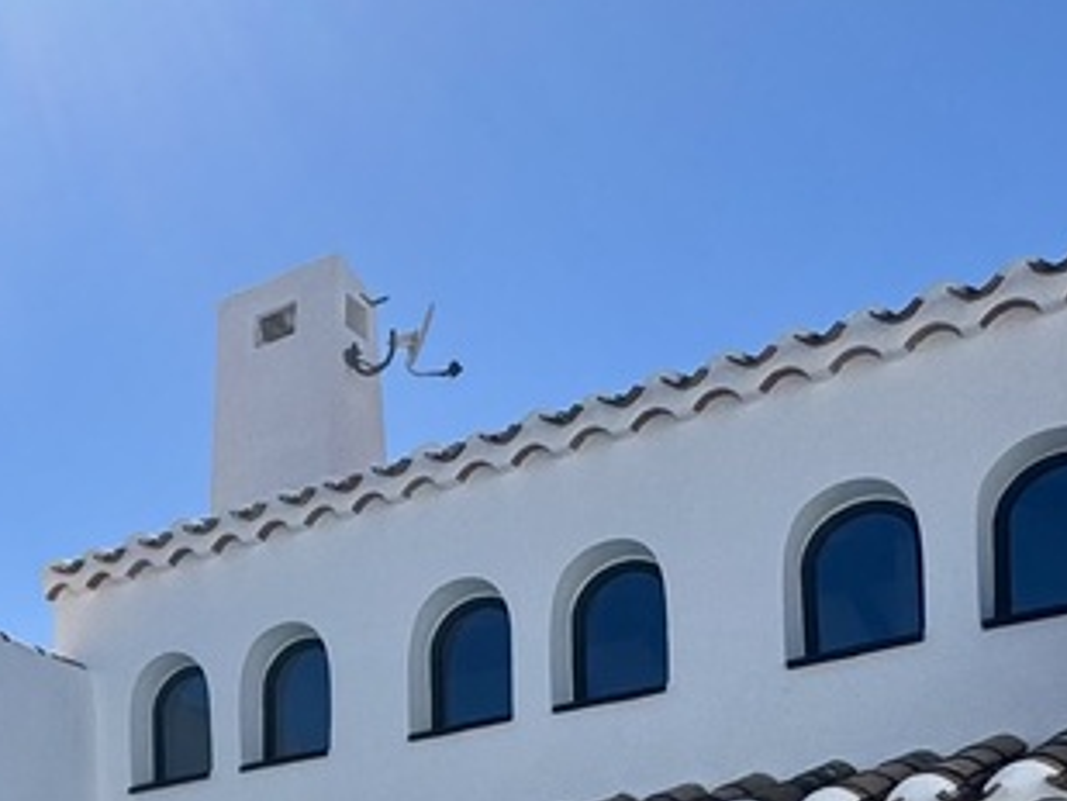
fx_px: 1788
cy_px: 1139
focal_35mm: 58
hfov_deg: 28.5
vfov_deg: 21.8
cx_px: -245
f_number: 2.2
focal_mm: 2.22
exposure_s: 1/2028
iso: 50
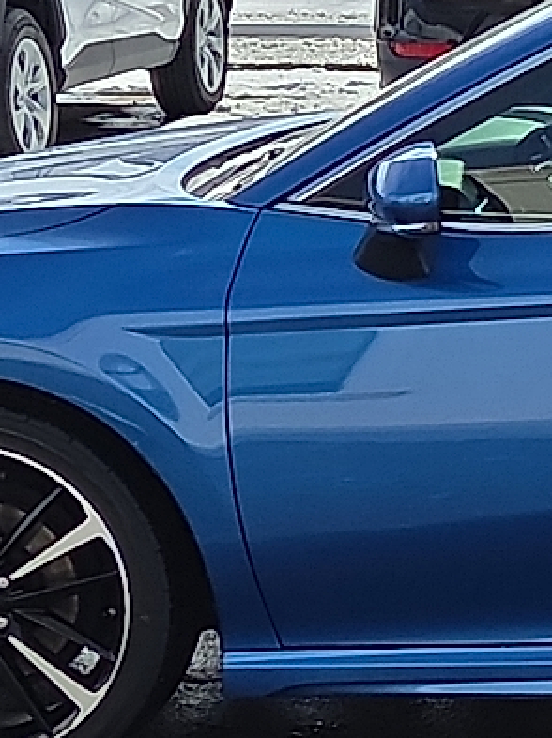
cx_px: 928
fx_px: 3471
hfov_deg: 8.8
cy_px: 314
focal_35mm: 163
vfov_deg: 12.1
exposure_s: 1/2500
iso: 25
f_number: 1.8
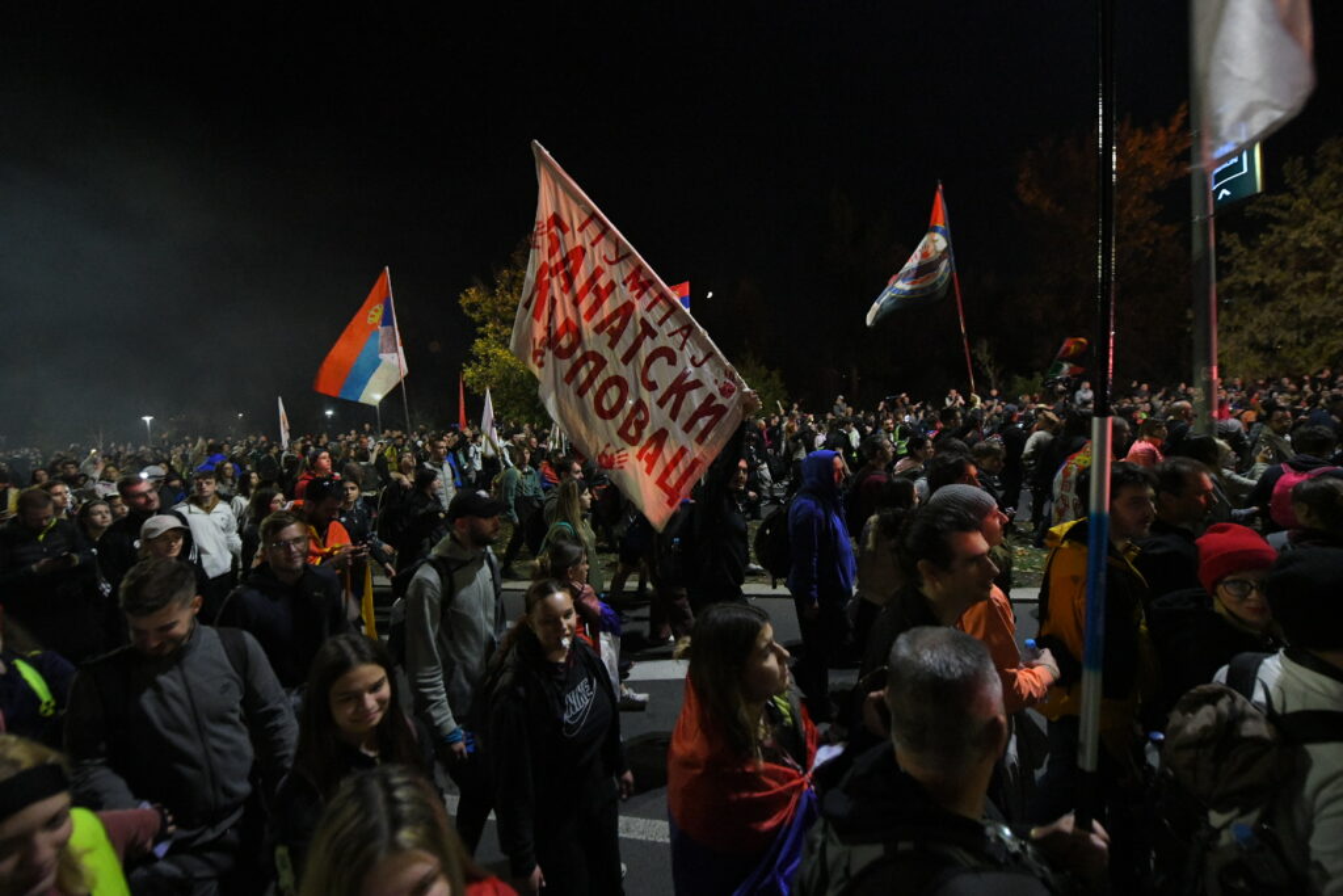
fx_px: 522
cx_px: 672
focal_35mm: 14
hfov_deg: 104.2
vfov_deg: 81.2
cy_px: 448
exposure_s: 1/100
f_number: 4
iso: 10000
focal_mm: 14
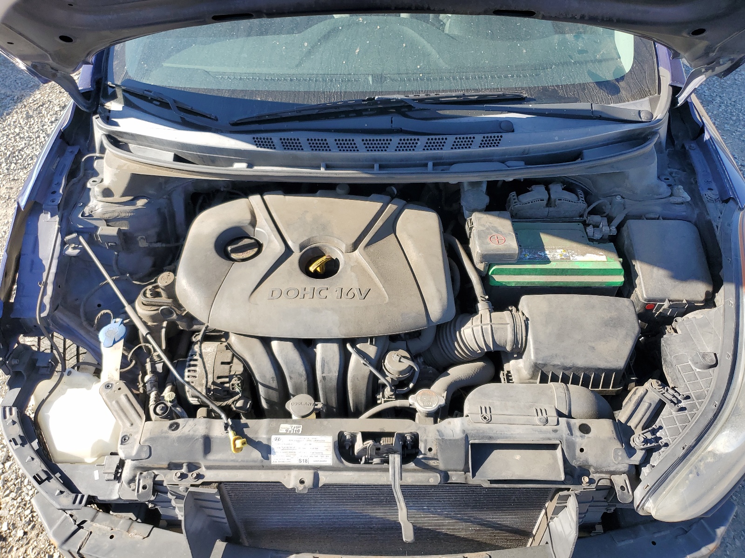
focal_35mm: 26
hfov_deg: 67.3
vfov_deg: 53.1
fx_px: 560
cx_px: 372
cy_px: 279
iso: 50
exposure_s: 1/667
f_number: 1.5
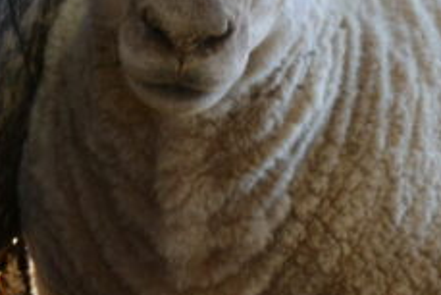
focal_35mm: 550
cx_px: 468
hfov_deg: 3.7
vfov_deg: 2.5
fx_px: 6738
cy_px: 51
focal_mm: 105
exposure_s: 1/60
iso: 640
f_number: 5.6
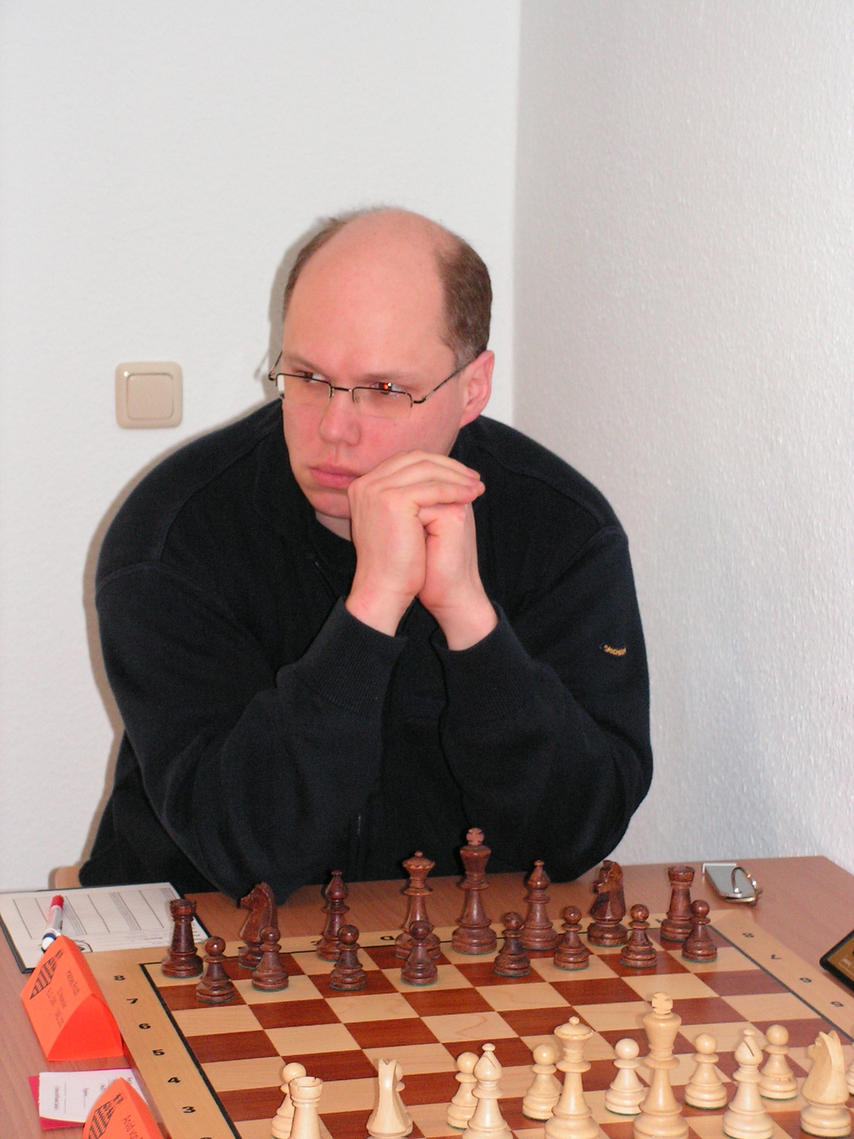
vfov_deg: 23.6
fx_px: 2730
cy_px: 570
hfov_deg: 17.8
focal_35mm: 83
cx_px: 427
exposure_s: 1/80
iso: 200
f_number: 3.3
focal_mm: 13.9
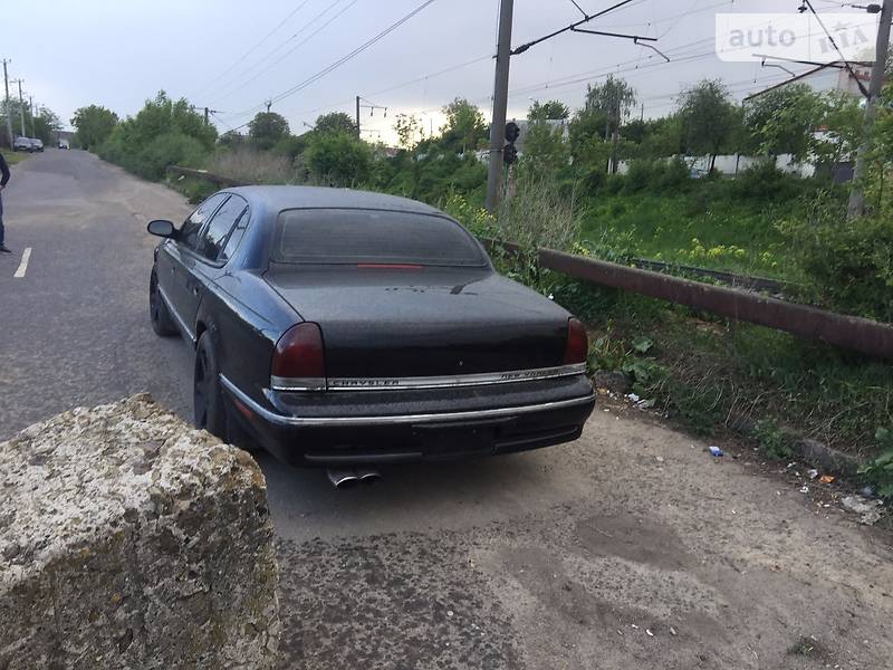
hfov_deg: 61.7
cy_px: 335
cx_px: 446
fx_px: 748
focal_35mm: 29
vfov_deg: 48.2
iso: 40
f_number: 2.2
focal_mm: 4.2
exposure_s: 1/100
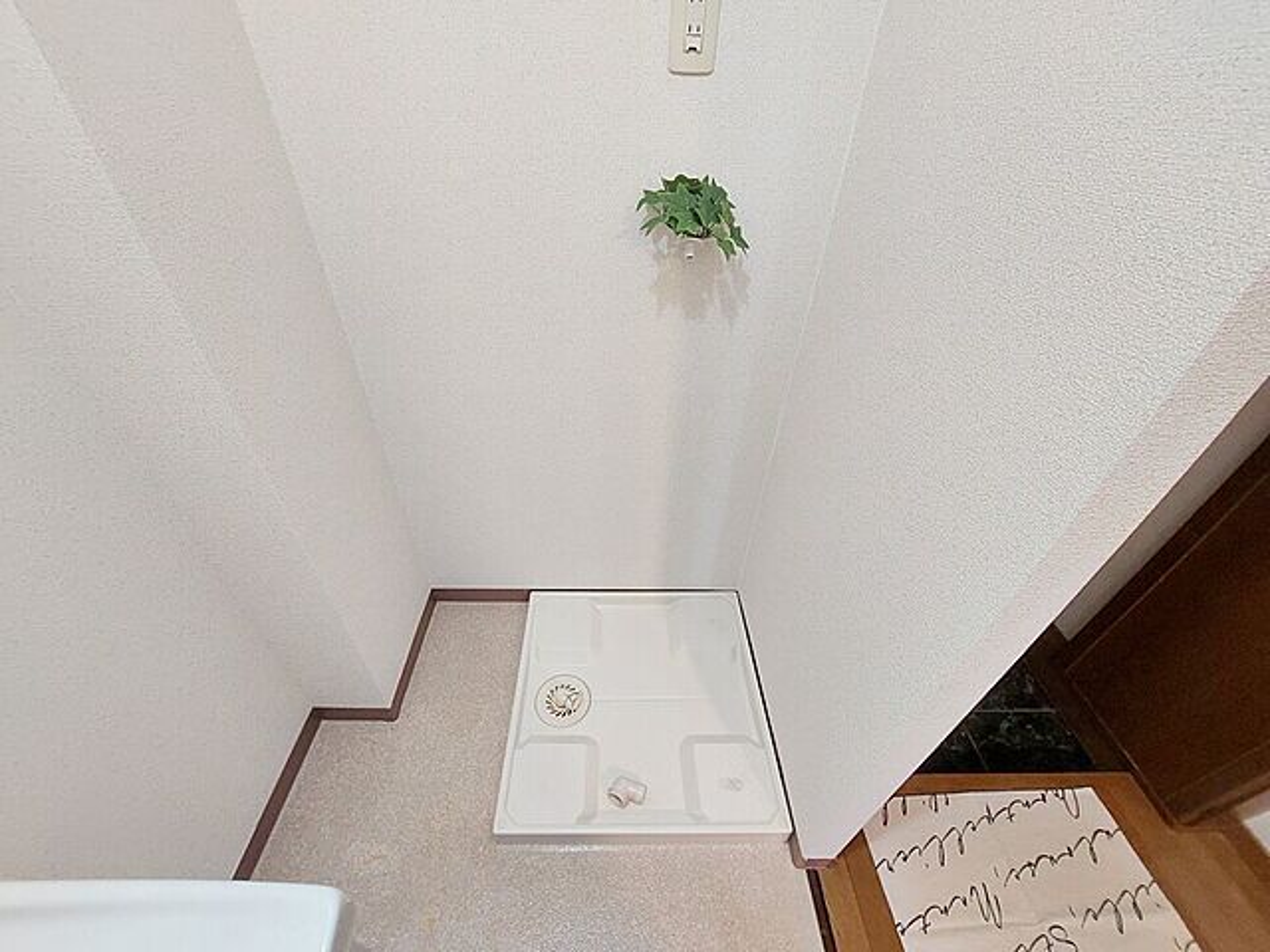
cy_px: 476
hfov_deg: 106.2
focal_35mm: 13
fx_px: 477
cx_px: 635
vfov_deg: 89.9
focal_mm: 1.74
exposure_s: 1/30
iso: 250
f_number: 2.2
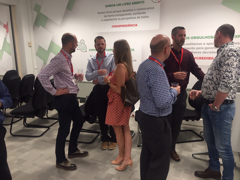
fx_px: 201
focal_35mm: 29
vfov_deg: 48.2
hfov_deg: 61.7
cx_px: 120
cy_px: 90
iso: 125
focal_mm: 4.15
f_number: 2.2
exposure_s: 1/33
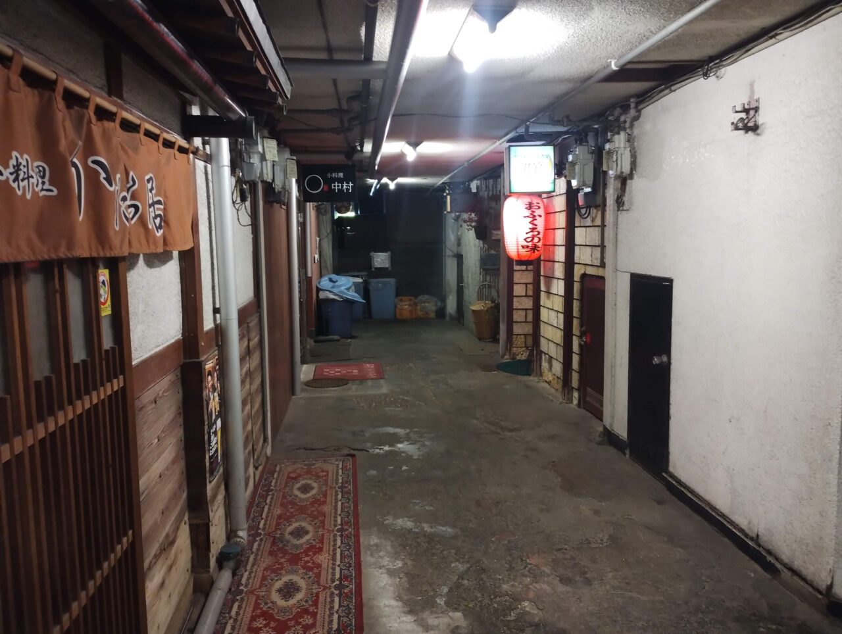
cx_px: 421
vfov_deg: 49.9
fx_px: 682
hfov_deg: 63.4
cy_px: 317
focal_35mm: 28
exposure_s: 1/20
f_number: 1.8
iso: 2759
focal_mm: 4.27
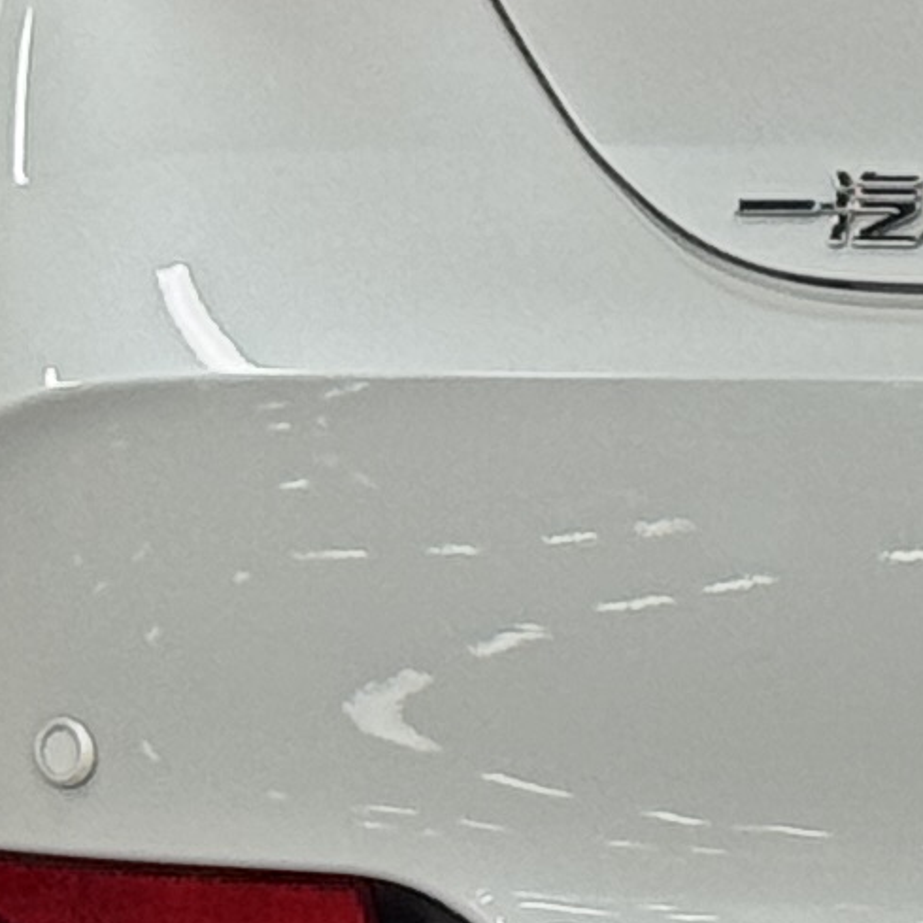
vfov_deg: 5.0
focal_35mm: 350
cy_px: -530
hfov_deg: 4.9
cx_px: 2091
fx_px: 10558
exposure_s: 1/61
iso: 100
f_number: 1.78
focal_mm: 6.76
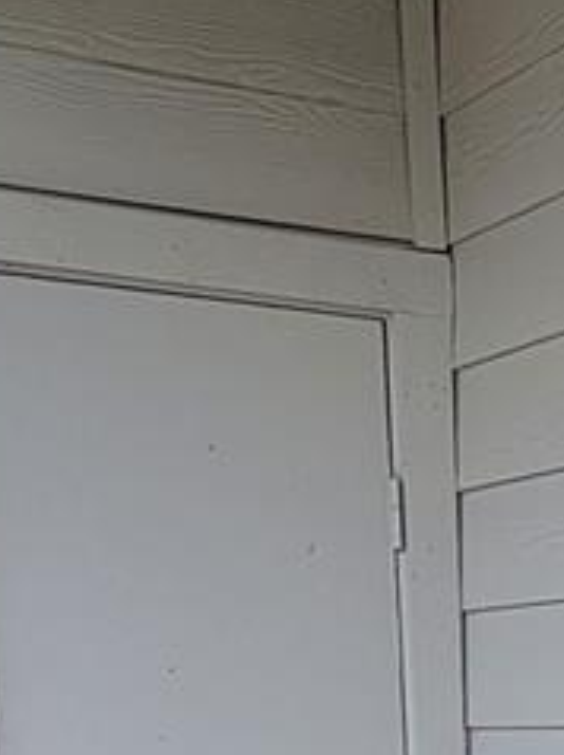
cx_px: 970
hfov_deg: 15.4
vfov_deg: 19.8
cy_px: 1177
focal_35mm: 84
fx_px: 1828
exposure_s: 1/184
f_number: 2.2
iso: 50
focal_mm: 2.2
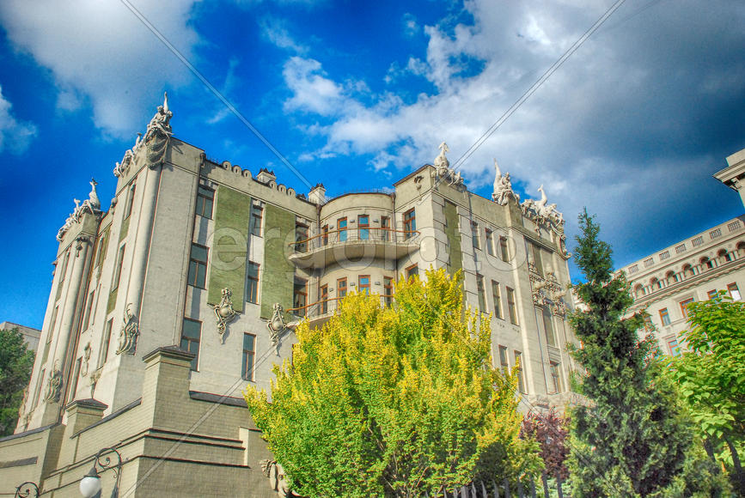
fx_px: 621
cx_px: 372
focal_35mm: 30
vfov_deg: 43.7
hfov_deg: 61.9
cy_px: 249
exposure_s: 1/1000
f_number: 13
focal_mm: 20
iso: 1250
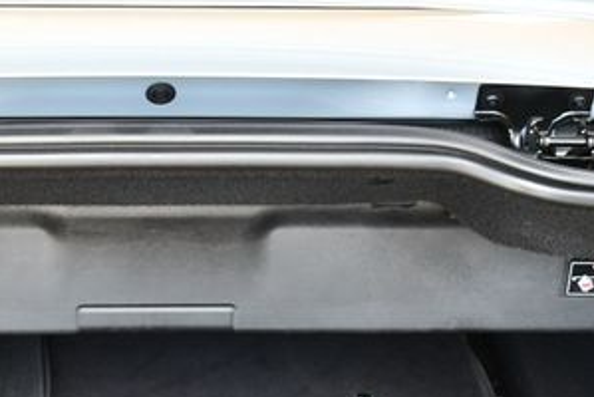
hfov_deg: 25.9
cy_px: 389
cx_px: 139
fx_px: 1272
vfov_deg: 17.4
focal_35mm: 77
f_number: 3.5
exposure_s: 1/250
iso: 720
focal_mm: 18
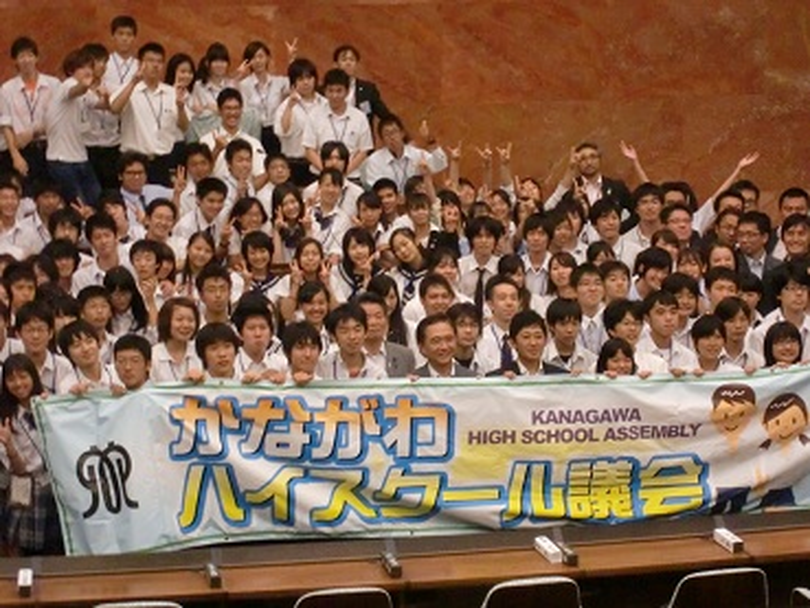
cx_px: 405
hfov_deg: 17.6
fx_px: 2622
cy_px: 304
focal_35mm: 112
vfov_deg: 13.2
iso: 800
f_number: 5.9
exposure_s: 1/30
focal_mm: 18.6
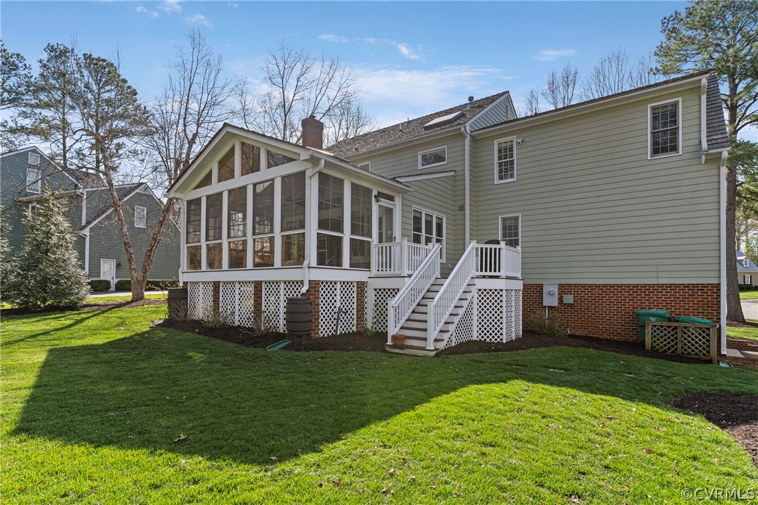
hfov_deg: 93.3
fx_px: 358
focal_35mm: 17
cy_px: 252
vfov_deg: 70.4
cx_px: 379
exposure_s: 1/250
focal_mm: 17
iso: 320
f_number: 8
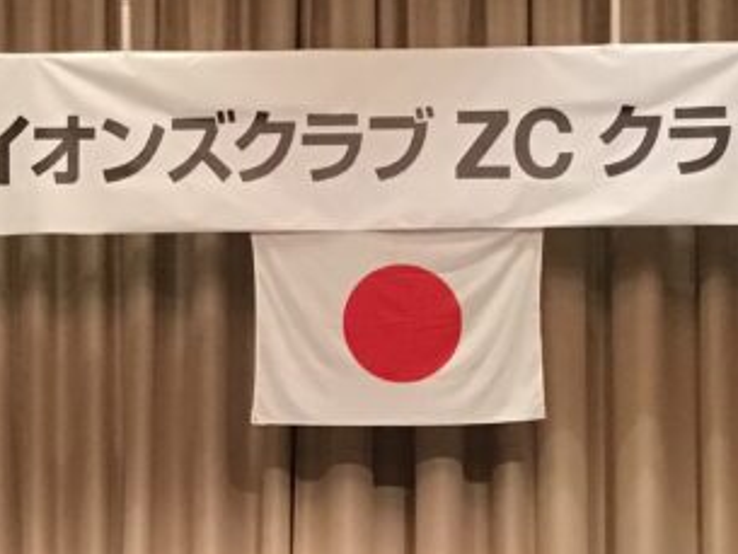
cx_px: 281
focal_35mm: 104
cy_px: 561
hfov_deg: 18.9
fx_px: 2218
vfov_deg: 14.0
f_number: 2.4
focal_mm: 3.3
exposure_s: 1/30
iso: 160
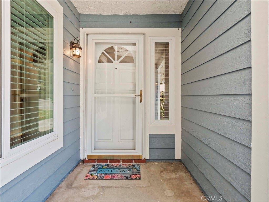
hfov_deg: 81.7
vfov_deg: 66.0
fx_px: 155
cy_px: 101
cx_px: 134
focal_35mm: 20
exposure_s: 1/10
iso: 200
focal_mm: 10
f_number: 8
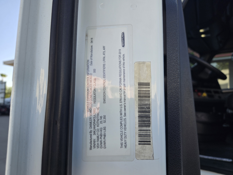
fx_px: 155
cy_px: 88
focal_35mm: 23
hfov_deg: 73.9
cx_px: 116
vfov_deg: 58.9
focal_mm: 5.4
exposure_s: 1/335
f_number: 1.8
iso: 25
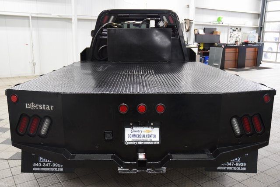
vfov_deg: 40.0
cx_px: 140
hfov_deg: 57.2
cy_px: 94
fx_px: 257
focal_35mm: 33
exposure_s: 1/60
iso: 1600
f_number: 4
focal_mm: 22
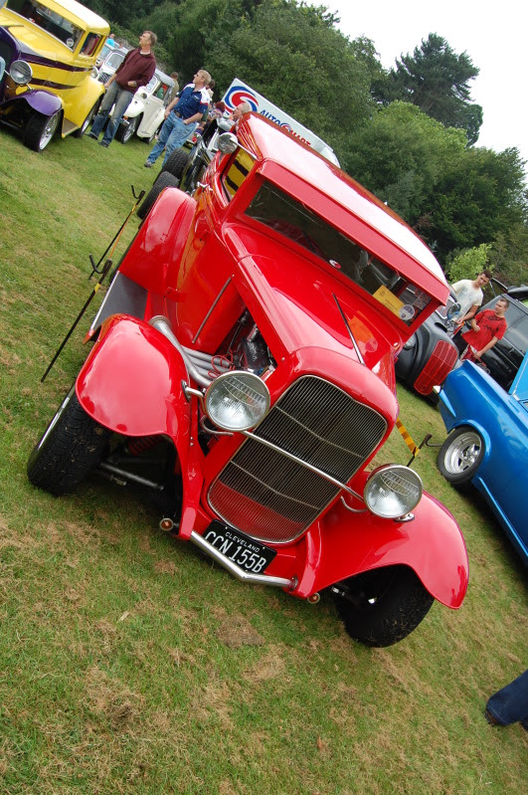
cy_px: 398
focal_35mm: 28
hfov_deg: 45.6
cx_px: 264
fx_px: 628
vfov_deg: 64.6
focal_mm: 19
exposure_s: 1/160
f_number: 6.3
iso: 200
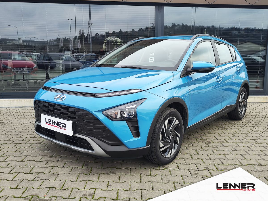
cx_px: 134
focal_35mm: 23
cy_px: 100
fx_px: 178
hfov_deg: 73.9
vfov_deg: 58.9
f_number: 1.69
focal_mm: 7.01
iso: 60
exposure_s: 1/100
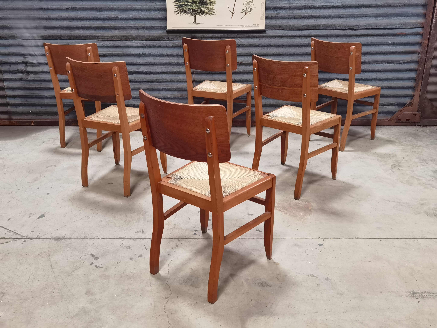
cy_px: 164
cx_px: 218
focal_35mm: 35
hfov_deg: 52.6
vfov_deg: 40.7
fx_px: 442
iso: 500
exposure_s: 1/33.3
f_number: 1.9
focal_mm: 6.71
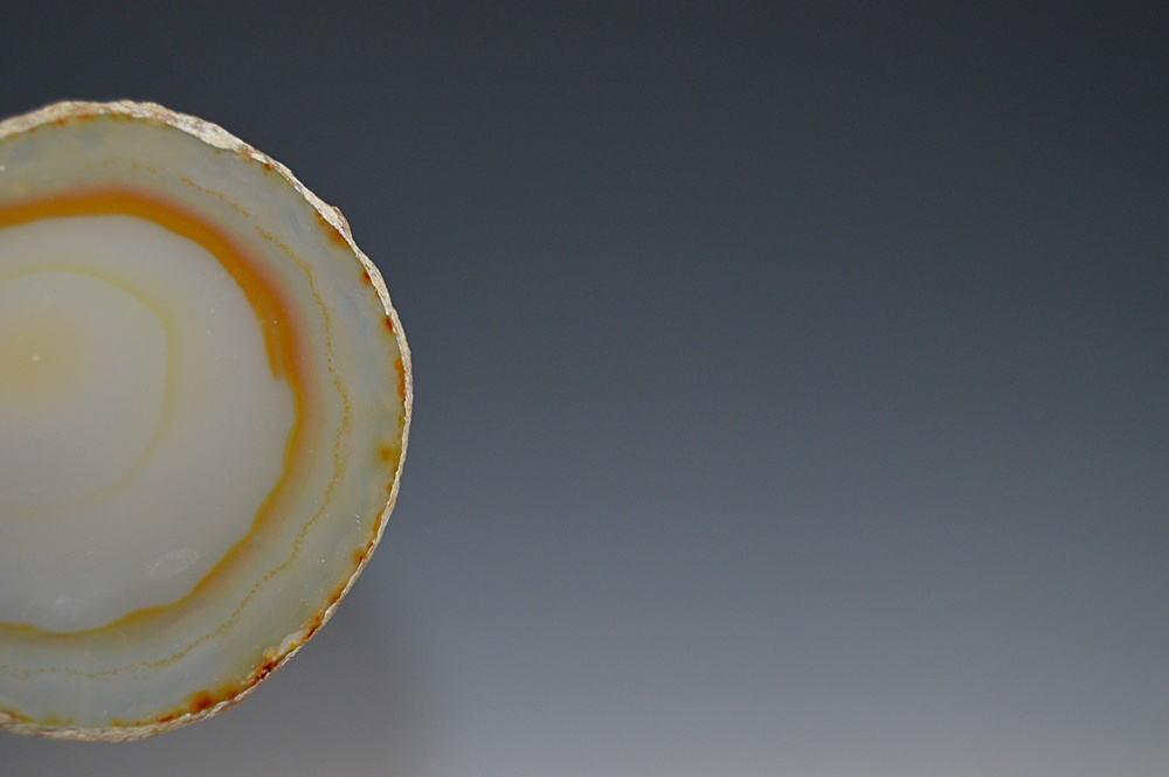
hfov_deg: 24.6
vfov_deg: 16.5
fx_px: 2677
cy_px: 388
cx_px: 584
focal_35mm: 82
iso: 720
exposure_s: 1/60
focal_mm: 55
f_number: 5.6
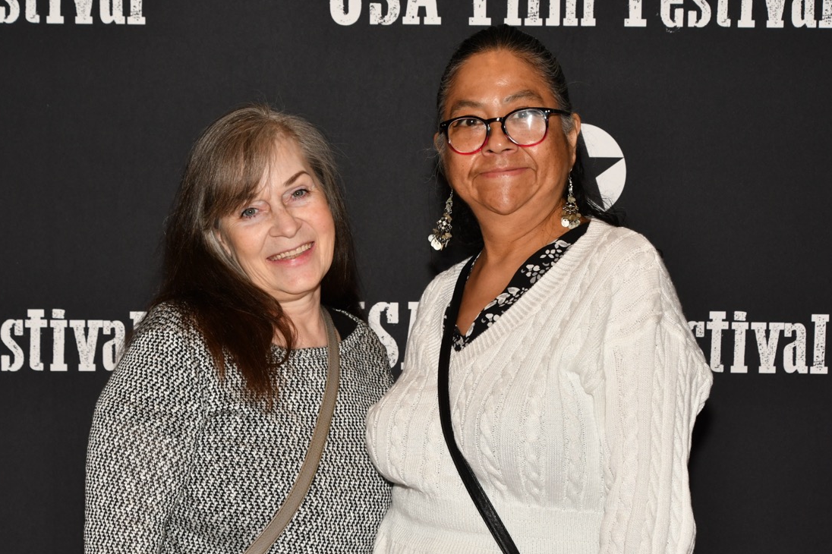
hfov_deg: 17.8
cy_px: 289
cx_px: 411
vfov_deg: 11.9
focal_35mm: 115
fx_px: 2657
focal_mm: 70
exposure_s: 1/180
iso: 800
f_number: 9.5
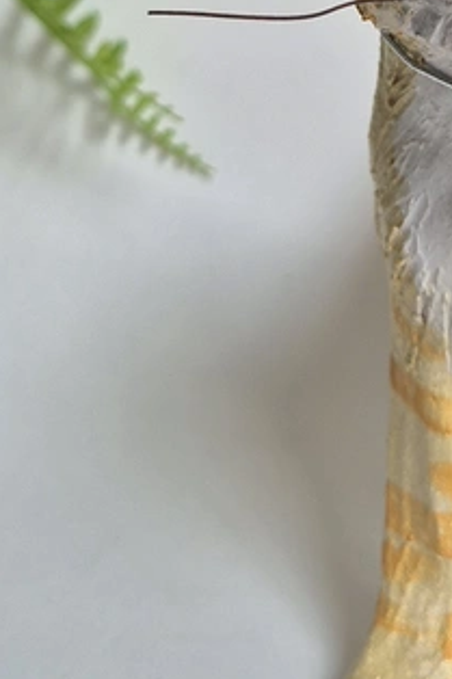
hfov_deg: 20.2
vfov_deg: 28.6
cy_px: 35
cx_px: 329
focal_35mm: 67
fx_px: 1263
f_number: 1.8
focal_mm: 5.4
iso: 64
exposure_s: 1/182
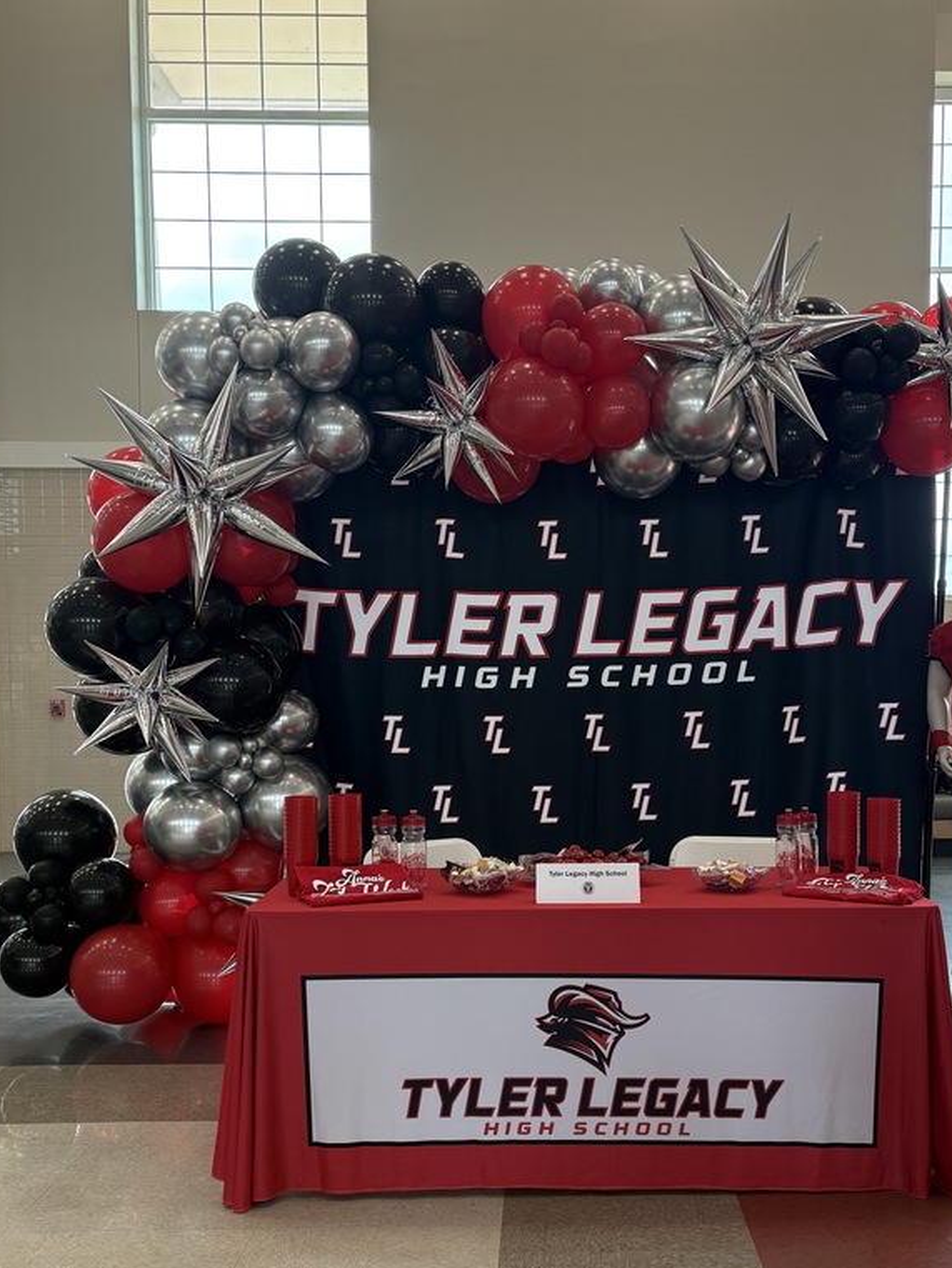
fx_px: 1283
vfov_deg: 52.3
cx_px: 569
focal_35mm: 35
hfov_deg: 40.5
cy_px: 746
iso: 100
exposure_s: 1/167
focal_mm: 5.96
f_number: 1.6
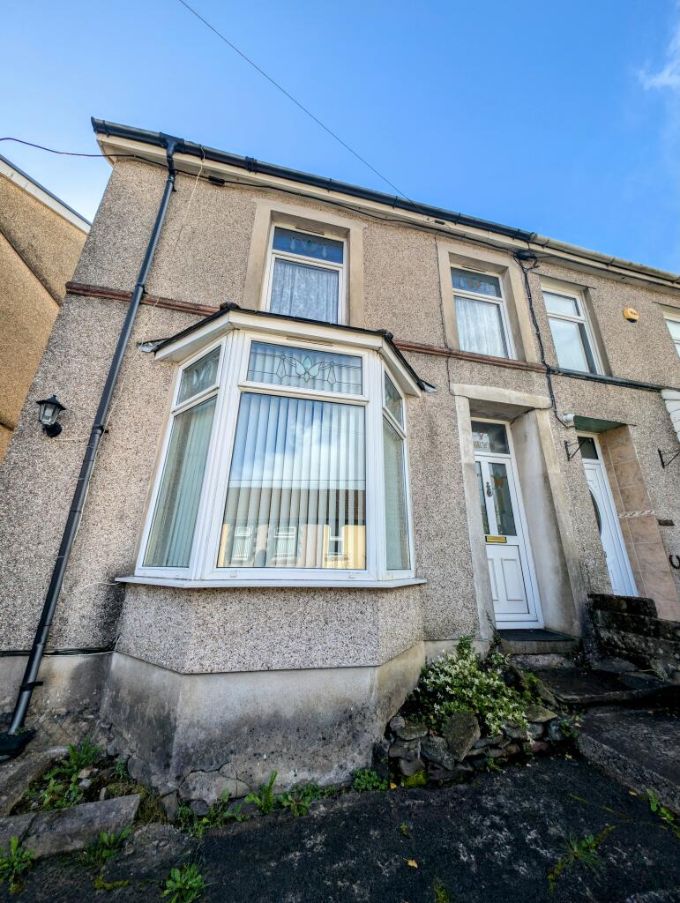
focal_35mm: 12
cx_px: 340
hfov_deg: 94.6
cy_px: 452
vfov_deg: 110.5
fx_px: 314
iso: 40
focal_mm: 2.23
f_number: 1.95
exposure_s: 1/1016
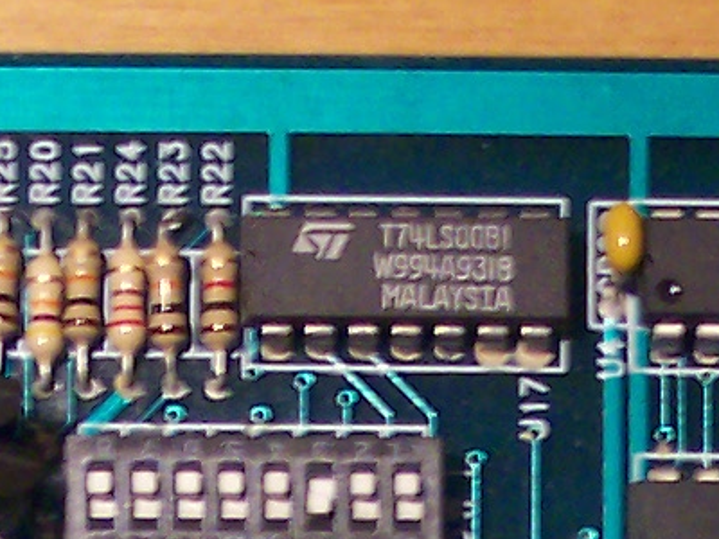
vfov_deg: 5.6
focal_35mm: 245
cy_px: 1732
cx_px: 584
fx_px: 5089
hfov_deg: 8.1
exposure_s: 1/10
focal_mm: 8
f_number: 2.8
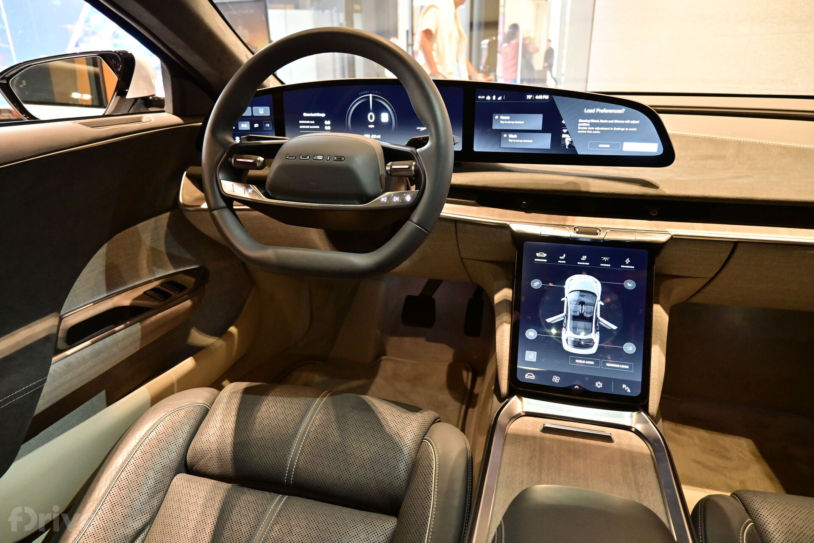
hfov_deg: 73.7
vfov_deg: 53.1
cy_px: 272
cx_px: 407
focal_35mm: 24
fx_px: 543
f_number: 3.5
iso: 1400
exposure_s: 1/25
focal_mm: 16
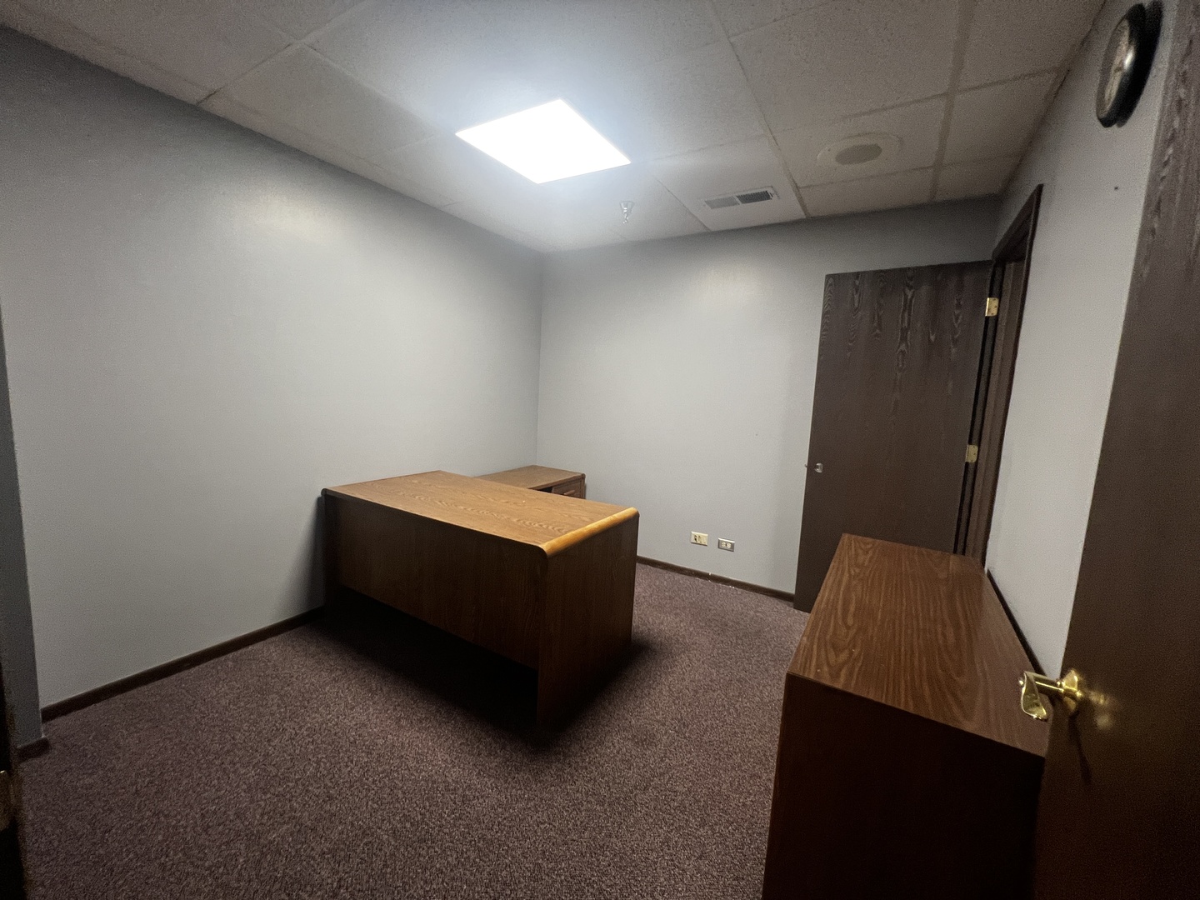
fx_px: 451
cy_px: 450
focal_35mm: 13
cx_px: 600
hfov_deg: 106.2
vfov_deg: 89.9
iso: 200
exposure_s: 1/60
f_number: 1.8
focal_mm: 1.57
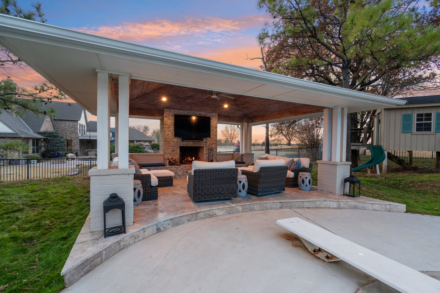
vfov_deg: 73.8
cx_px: 220
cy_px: 146
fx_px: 196
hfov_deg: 96.7
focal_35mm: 16
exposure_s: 1/8
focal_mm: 16
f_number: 7.1
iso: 200
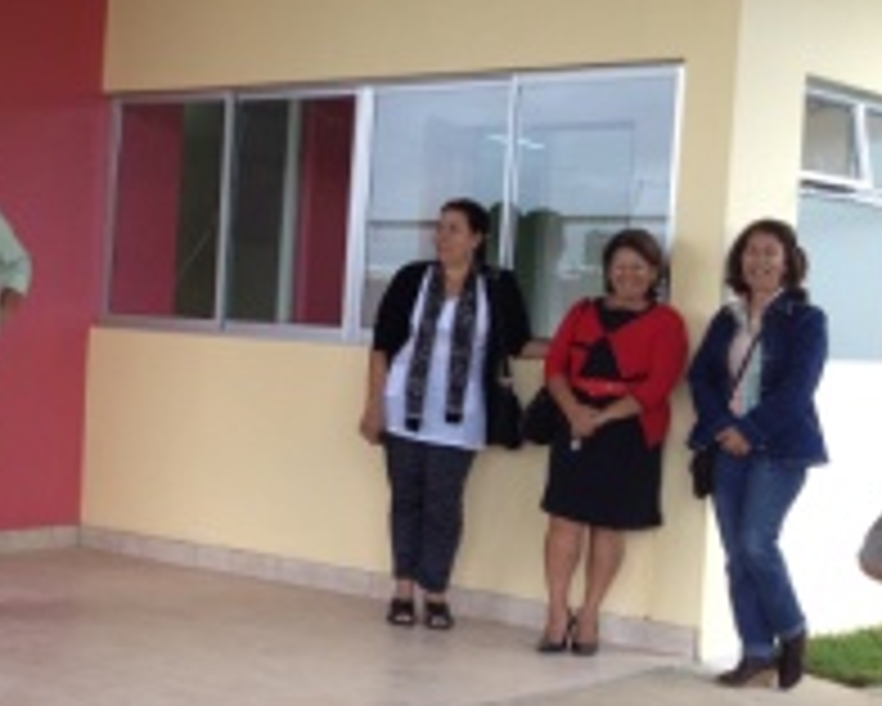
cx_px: 40
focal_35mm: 78
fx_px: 2037
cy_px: 369
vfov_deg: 19.7
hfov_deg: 23.6
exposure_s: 1/30
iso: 64
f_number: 2.4
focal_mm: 4.28
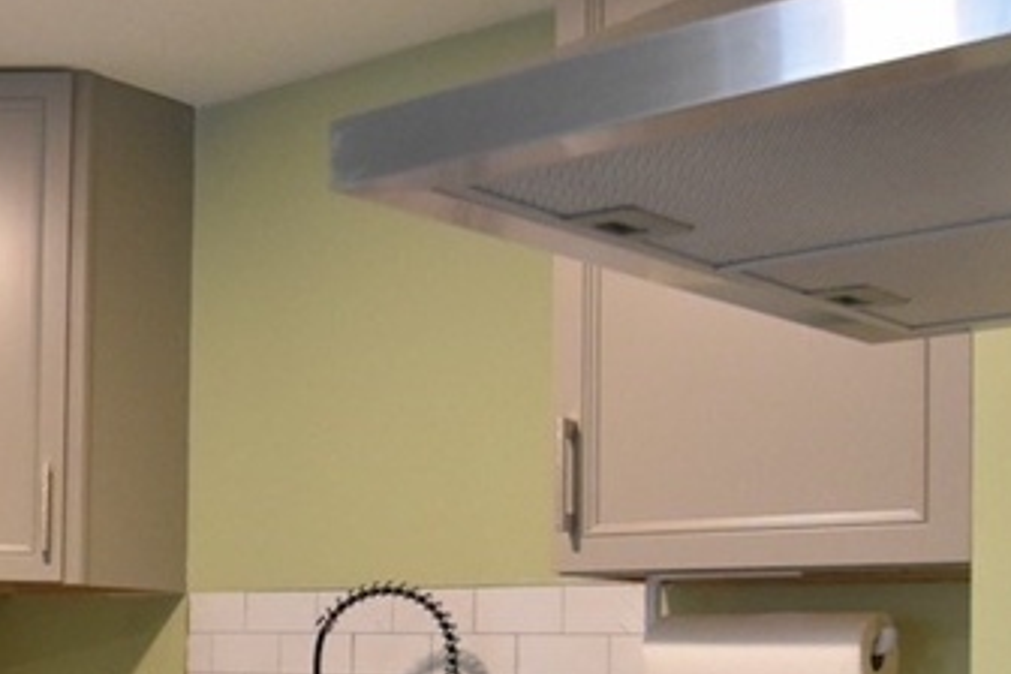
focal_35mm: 64
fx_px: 1797
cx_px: -150
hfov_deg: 28.1
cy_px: 603
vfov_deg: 20.8
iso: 1800
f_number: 4
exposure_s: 1/60
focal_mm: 14
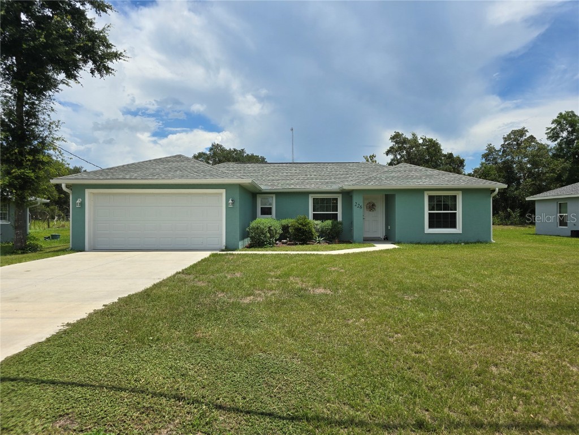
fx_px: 385
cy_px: 218
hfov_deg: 73.9
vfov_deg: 58.9
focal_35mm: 23
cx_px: 290
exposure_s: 1/1406
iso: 12
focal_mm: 6.3
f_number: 1.7
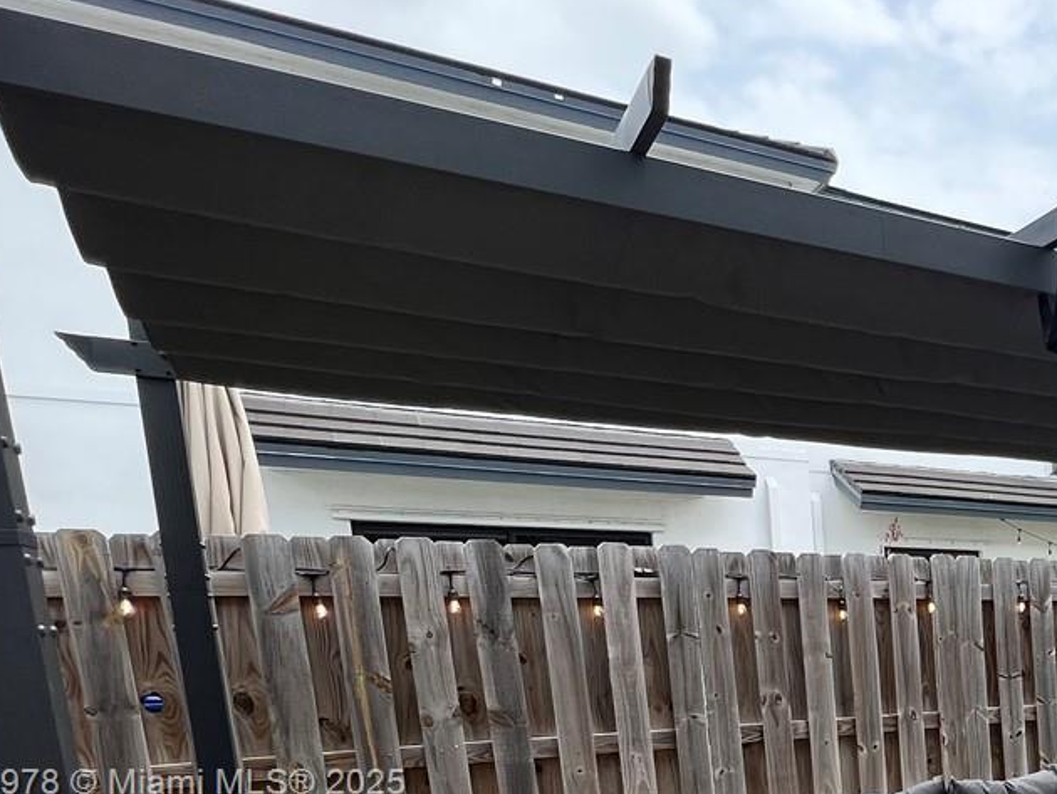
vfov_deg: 38.4
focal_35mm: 33
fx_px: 1008
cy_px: 786
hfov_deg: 41.5
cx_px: 1211
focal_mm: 1.57
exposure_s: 1/555
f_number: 1.8
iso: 32
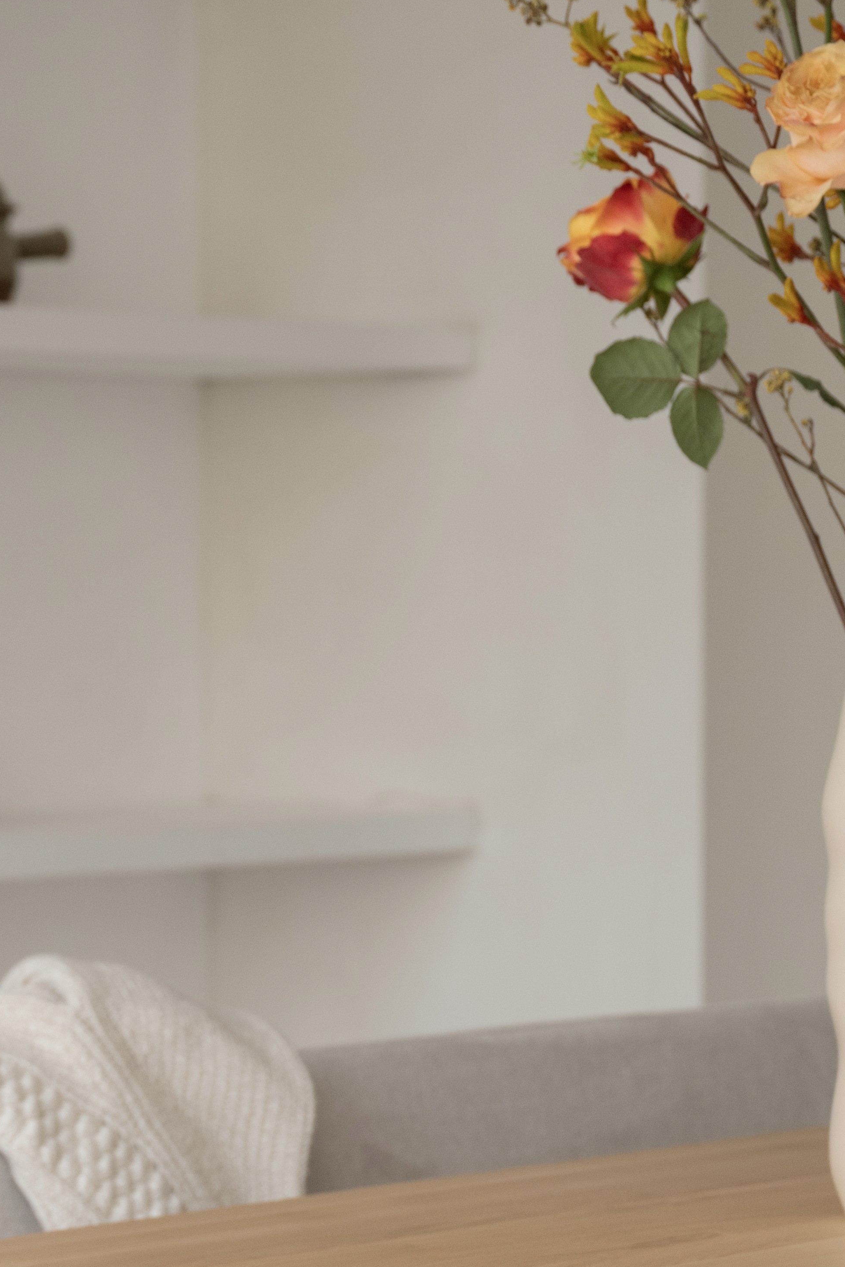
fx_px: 5316
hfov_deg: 9.1
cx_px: 401
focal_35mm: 151
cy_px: 1303
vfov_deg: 13.4
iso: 640
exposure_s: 1/125
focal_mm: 55
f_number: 4
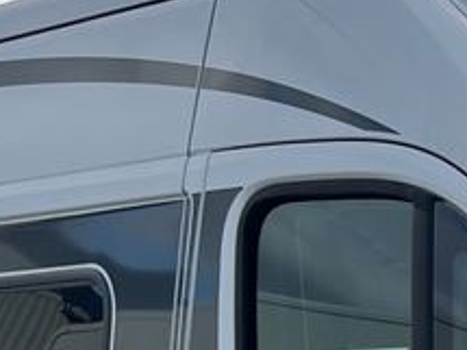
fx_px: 2090
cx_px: 665
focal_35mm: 155
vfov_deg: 8.9
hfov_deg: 12.2
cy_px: 750
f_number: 1.6
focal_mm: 5.1
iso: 50
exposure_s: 1/2410
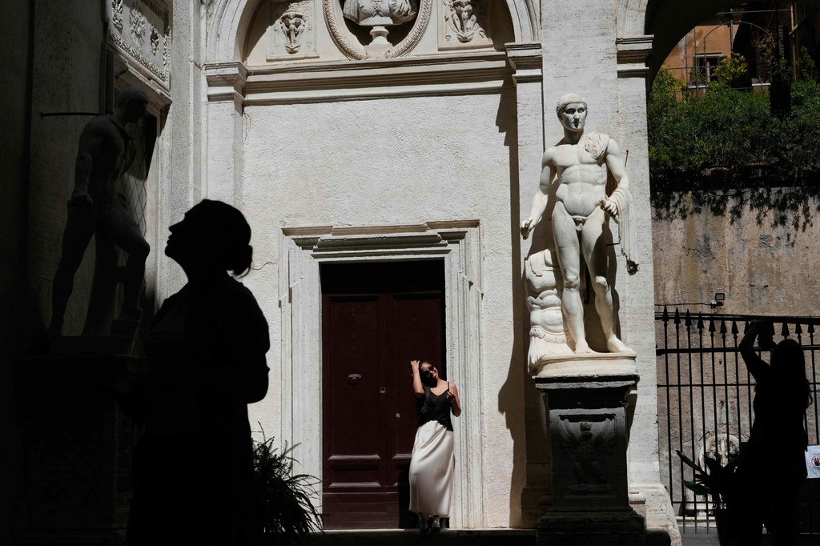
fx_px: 1434
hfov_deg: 31.9
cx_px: 410
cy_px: 273
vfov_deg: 21.6
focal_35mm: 63
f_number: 11
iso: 1000
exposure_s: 1/3200
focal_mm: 63
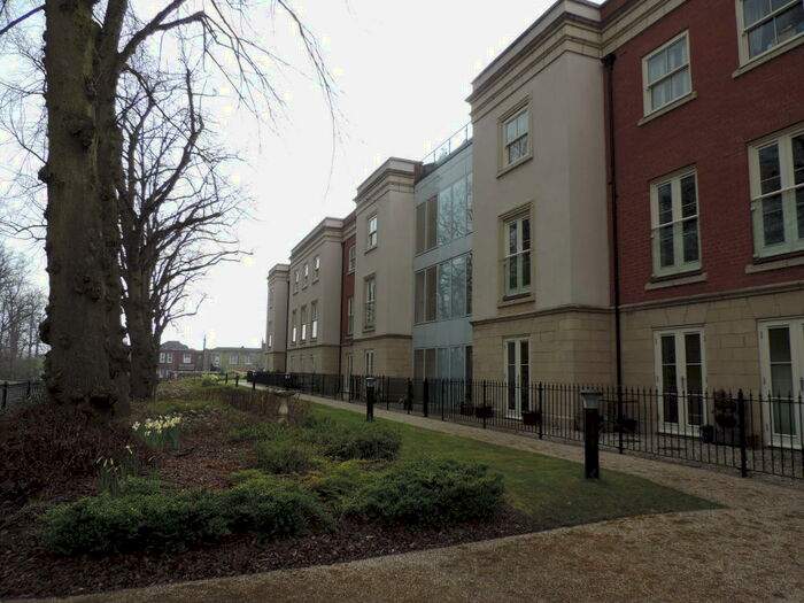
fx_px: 557
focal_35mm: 24
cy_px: 302
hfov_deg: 71.6
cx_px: 402
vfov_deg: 56.8
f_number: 3
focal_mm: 4.3
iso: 80
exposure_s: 1/400
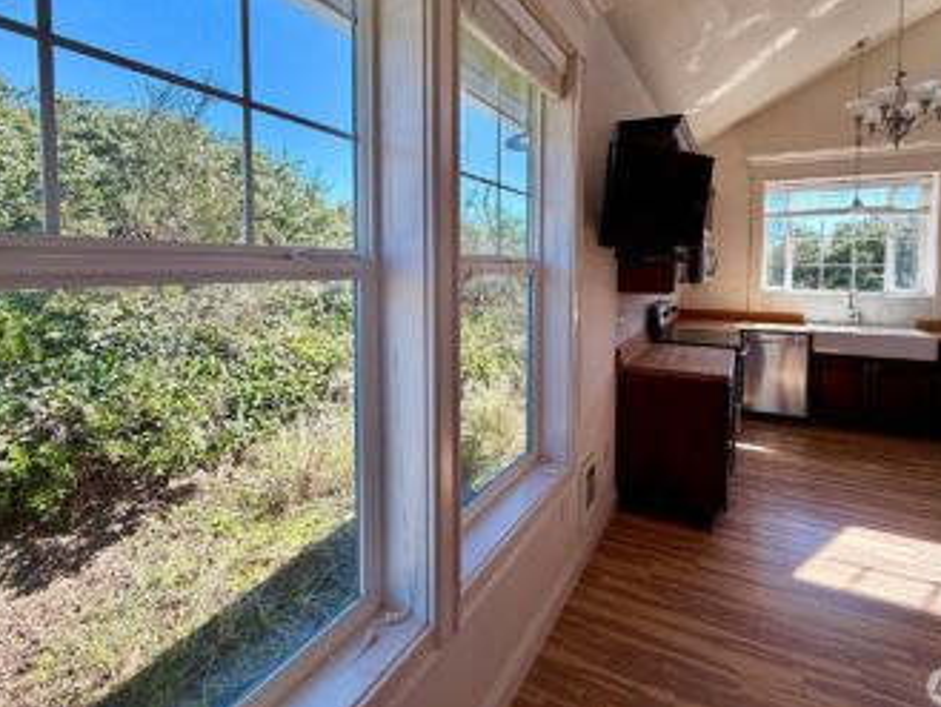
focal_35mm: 17
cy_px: 286
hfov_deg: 90.4
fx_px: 462
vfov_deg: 74.0
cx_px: 541
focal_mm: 2.22
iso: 40
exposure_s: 1/244
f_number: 2.2
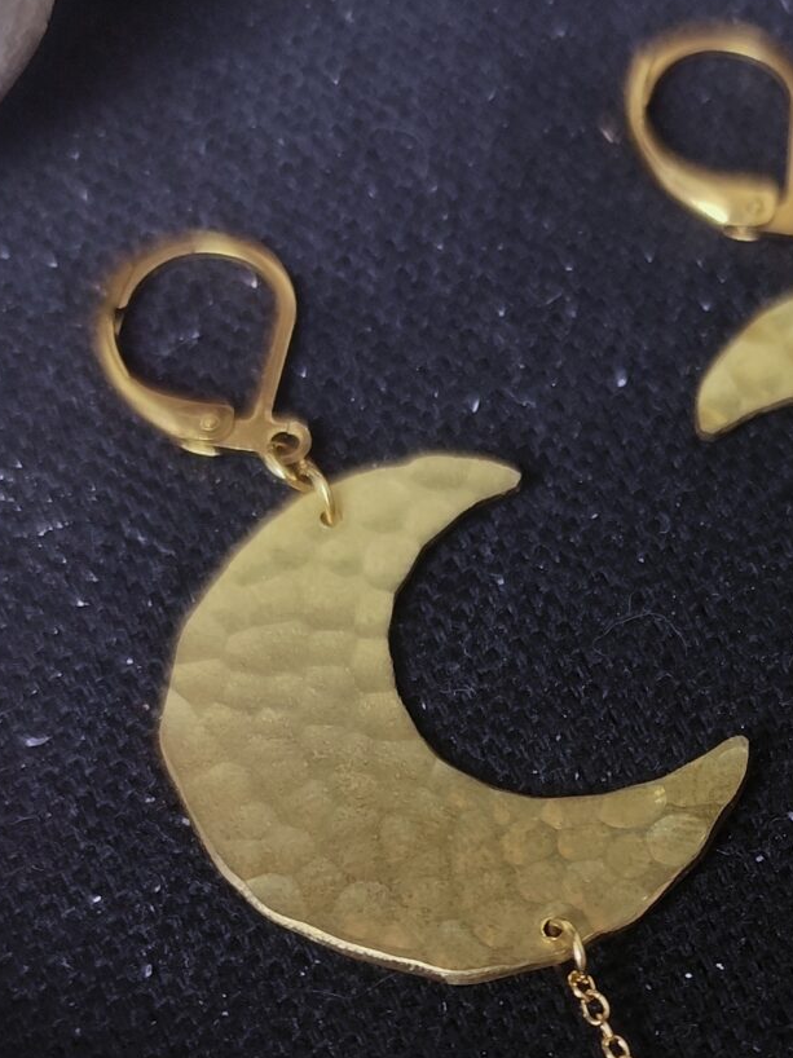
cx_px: 706
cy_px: 863
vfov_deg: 26.5
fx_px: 2200
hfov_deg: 20.1
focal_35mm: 72
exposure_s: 1/50
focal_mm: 6.19
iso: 400
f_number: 1.65
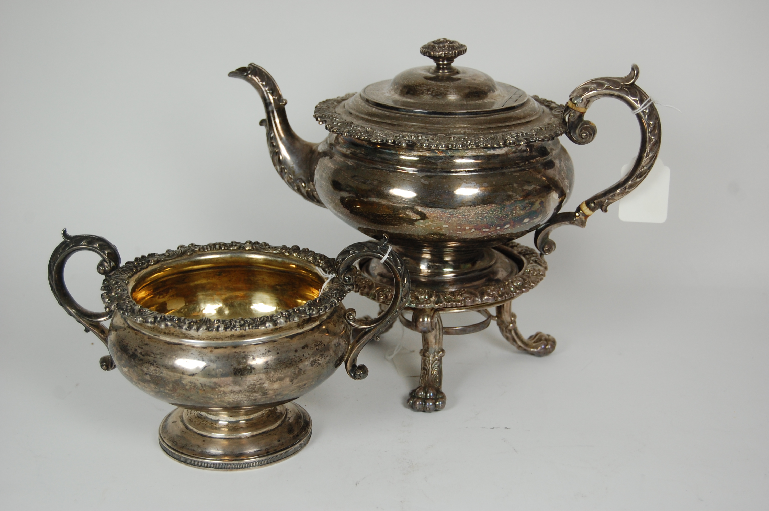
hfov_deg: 31.9
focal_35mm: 63
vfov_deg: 21.5
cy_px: 256
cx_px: 384
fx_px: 1345
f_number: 5.3
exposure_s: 1/125
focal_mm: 42
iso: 400
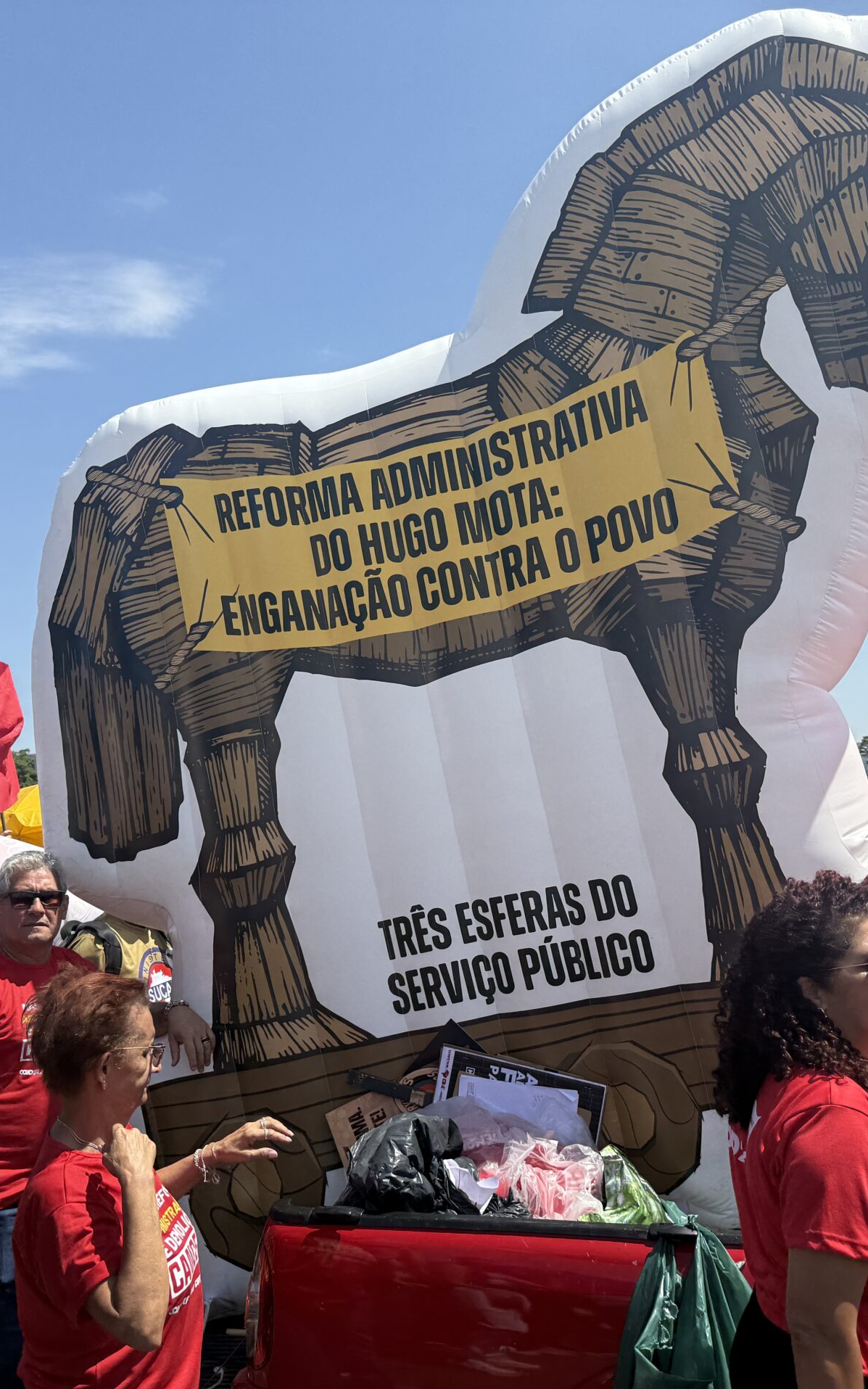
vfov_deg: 56.7
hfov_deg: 37.3
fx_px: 1287
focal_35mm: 34
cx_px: 420
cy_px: 696
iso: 80
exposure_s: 1/4405
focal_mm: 6.76
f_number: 1.78
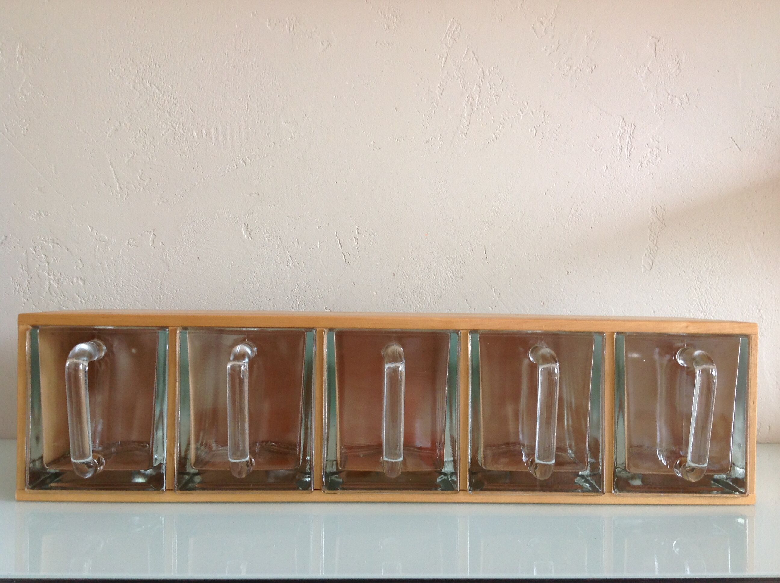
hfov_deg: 52.7
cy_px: 292
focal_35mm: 35
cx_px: 390
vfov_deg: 40.6
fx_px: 787
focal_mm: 4.28
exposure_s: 1/15
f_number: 2.4
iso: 80
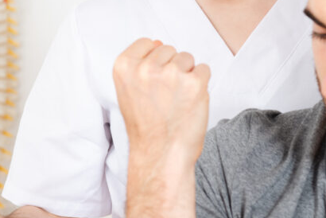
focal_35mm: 150
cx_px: 169
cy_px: 1
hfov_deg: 13.7
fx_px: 1359
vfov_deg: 9.1
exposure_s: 1/200
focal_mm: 60
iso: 100
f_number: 4
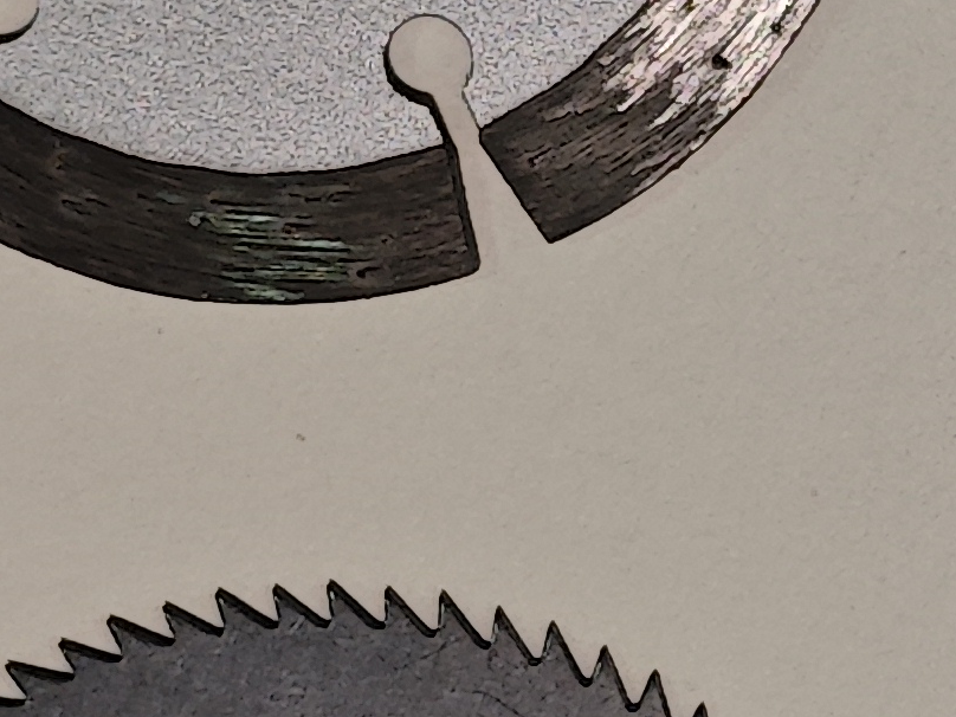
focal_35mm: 223
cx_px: 1758
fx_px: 6159
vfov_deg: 6.7
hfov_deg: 8.5
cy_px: 472
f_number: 1.6
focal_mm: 6.55
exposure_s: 1/100
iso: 160
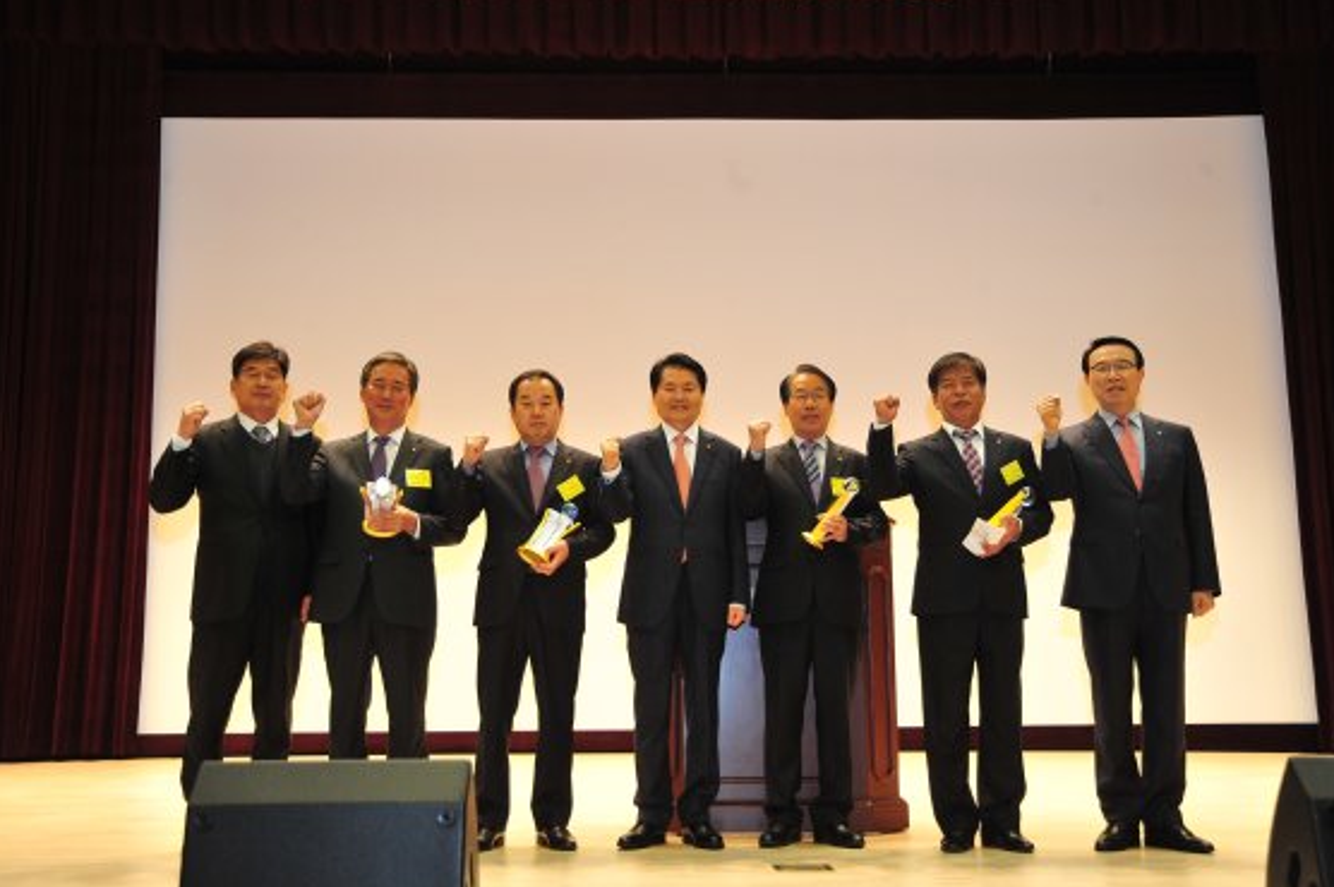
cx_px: 657
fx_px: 1518
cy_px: 445
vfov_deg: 32.6
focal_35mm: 41
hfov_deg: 47.4
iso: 1250
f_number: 5
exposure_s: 1/125
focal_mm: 40
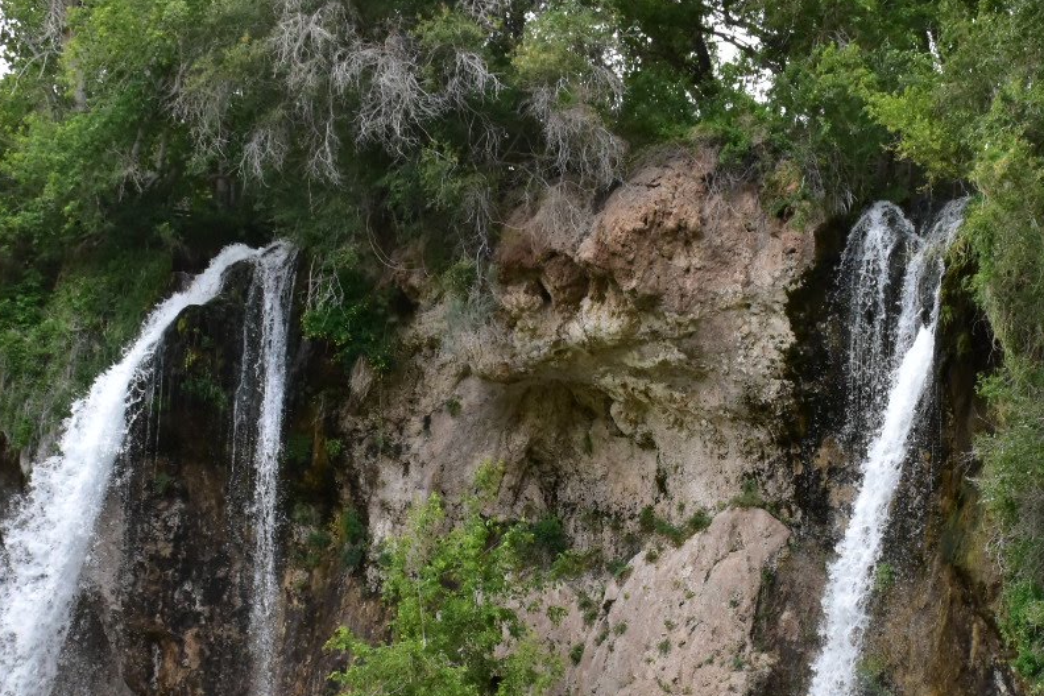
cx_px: 627
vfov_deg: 15.1
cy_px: 664
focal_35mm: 89
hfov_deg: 22.8
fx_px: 2581
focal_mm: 29
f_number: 10
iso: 1250
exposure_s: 1/400
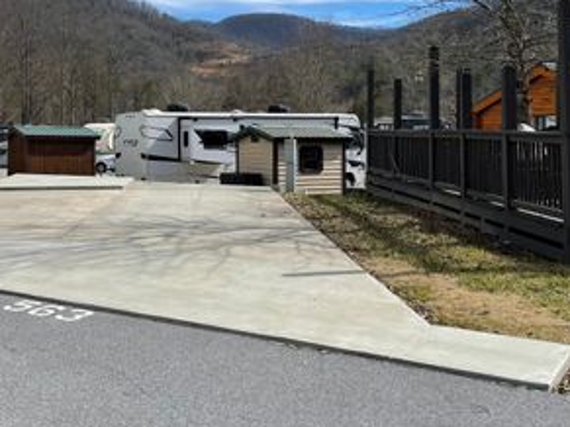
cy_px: 115
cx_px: 145
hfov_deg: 42.6
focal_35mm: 43
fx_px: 708
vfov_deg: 33.0
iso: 32
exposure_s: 1/4902
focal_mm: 5.1
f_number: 1.6
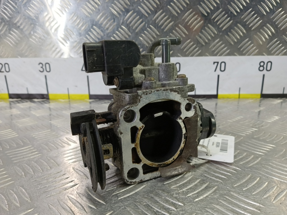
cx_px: 144
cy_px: 108
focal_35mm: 23
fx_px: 191
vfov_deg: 58.9
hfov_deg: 73.9
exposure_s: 1/50
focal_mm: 4.11
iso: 160
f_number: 1.6
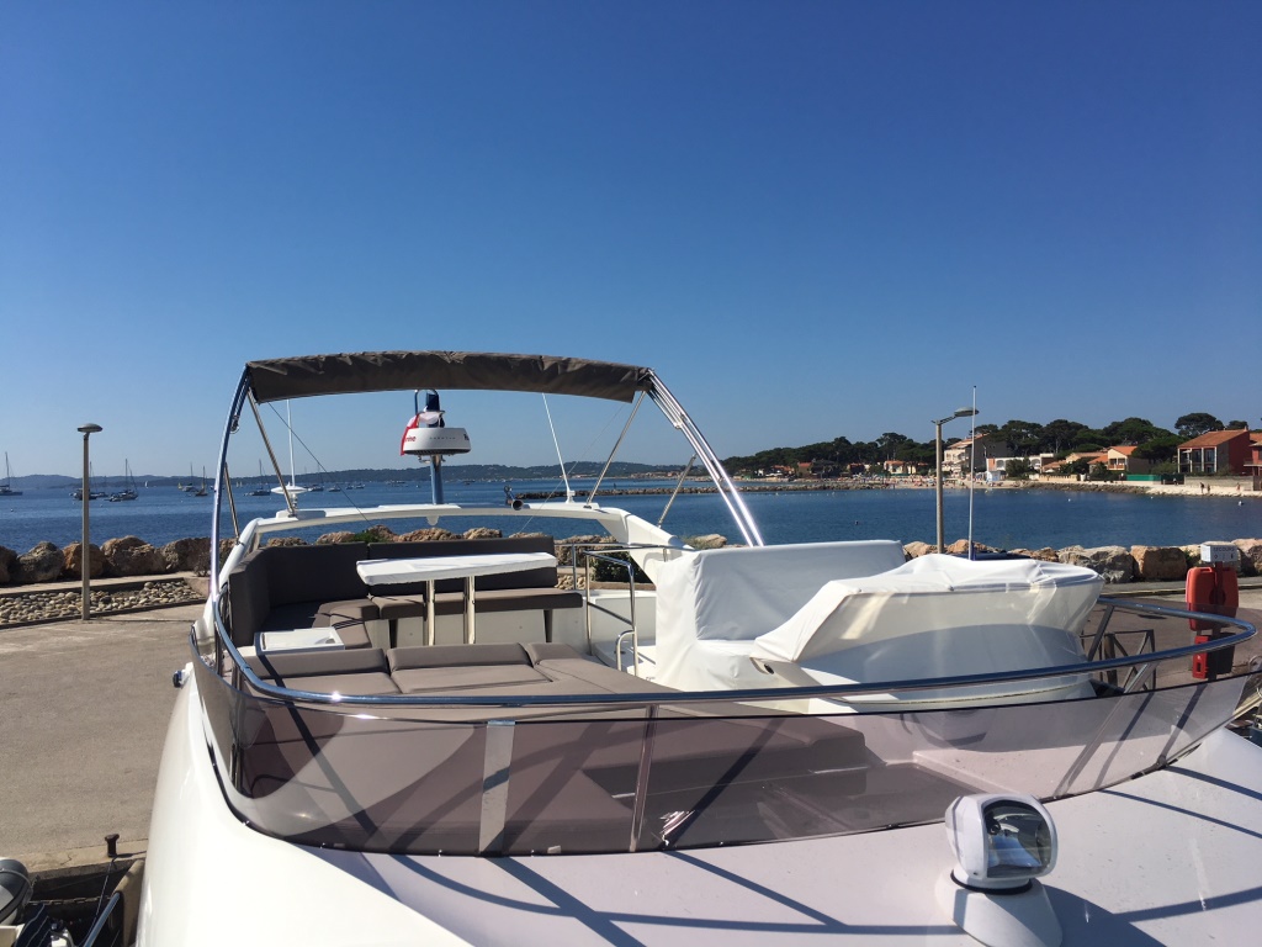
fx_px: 1057
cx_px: 631
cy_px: 474
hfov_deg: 61.7
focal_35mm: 29
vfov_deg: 48.2
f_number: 2.2
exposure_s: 1/3205
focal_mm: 4.15
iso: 25
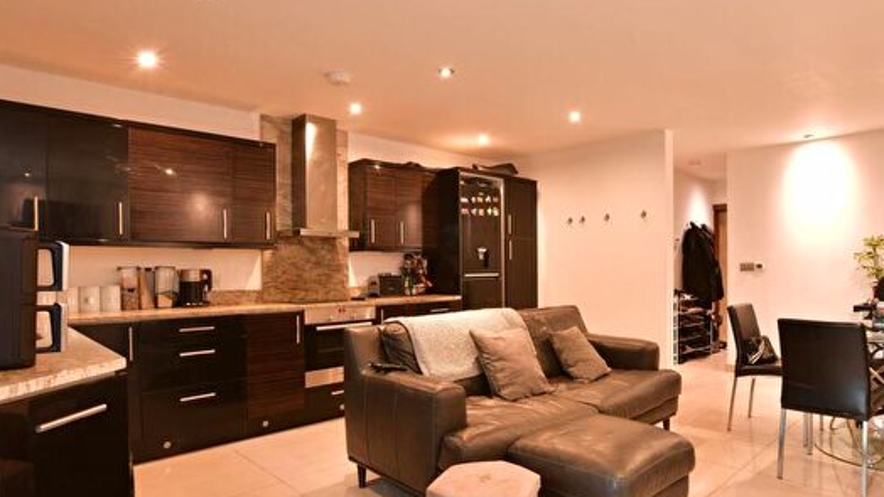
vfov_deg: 53.5
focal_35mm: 21
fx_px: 492
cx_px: 530
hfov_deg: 82.8
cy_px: 275
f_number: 8
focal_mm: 10
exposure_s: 2
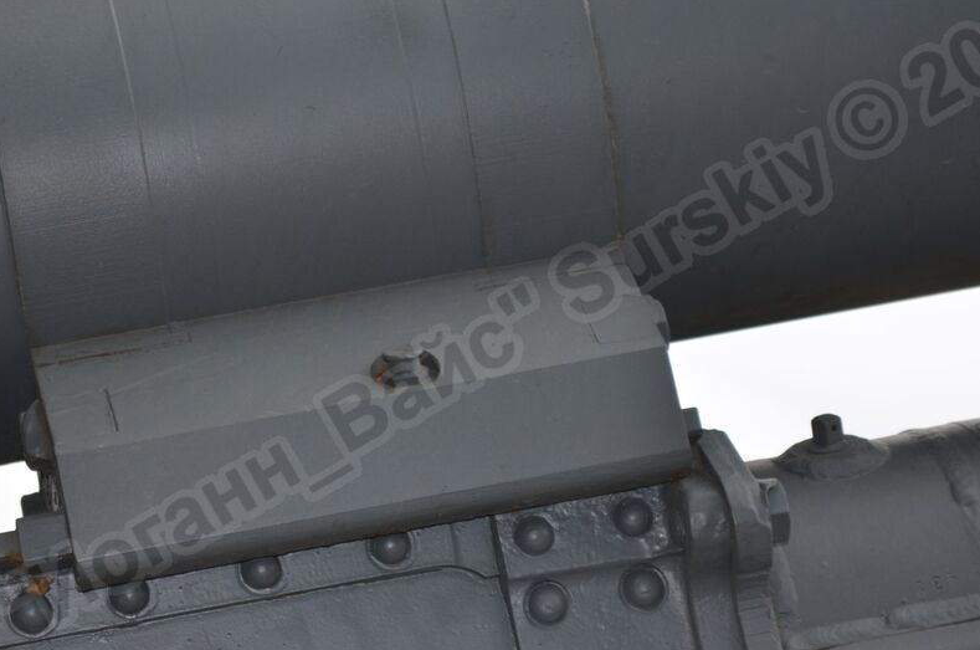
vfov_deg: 10.2
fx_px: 3636
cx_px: 412
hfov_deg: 15.3
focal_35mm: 134
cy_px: 384
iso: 100
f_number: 5.6
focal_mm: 55
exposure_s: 1/200
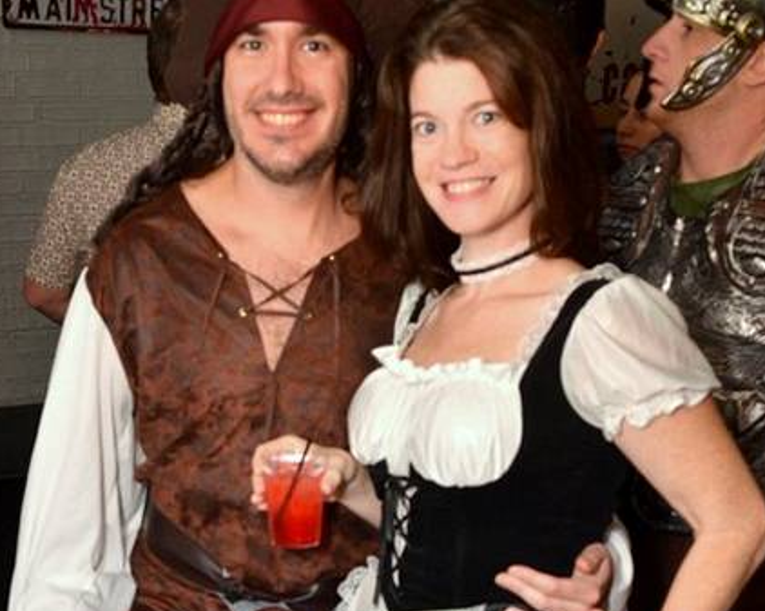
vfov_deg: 25.5
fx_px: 1309
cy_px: 538
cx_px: 324
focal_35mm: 58
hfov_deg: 32.5
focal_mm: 23
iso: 640
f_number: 5.6
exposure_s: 1/60
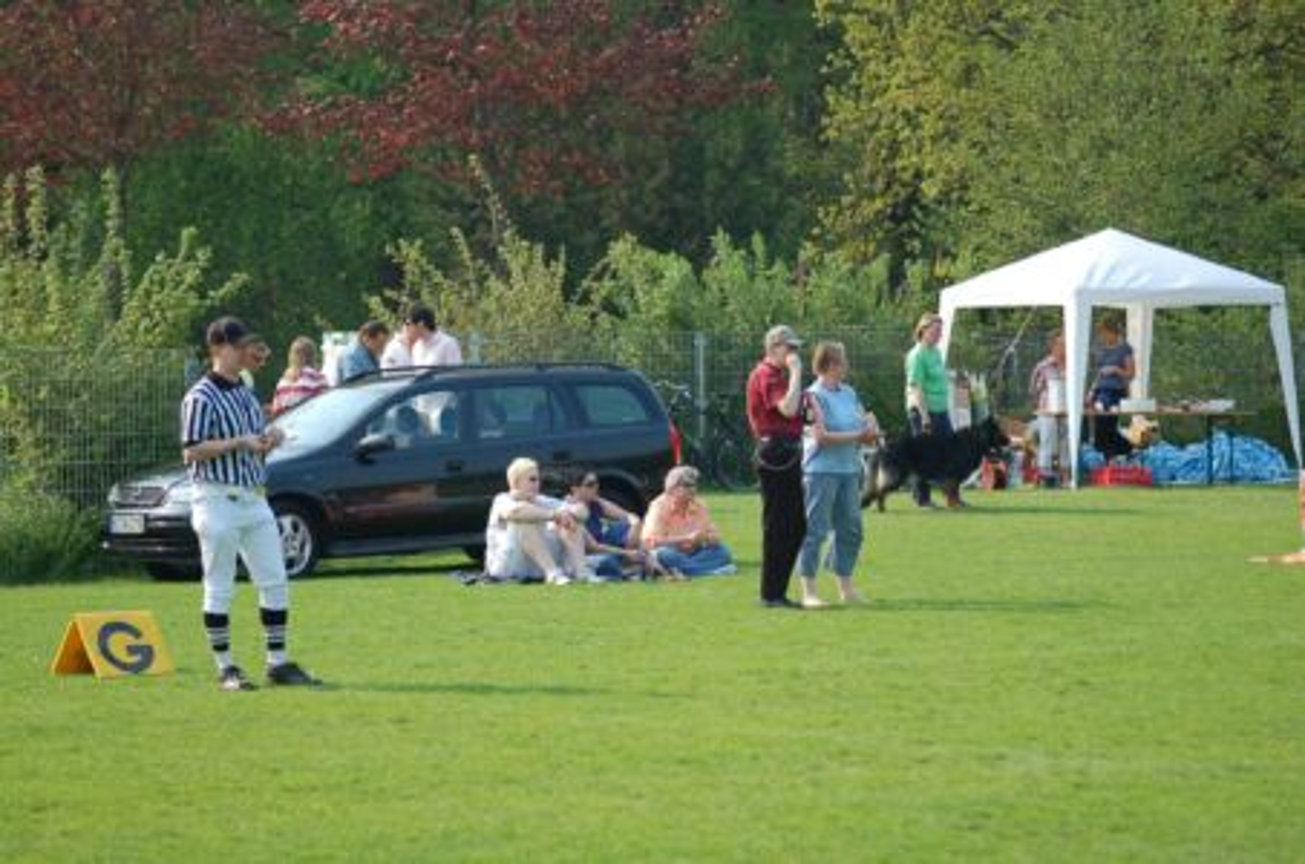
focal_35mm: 150
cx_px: 652
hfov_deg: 13.7
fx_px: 5426
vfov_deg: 9.1
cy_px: 432
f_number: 4.2
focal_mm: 100
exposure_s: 1/1000
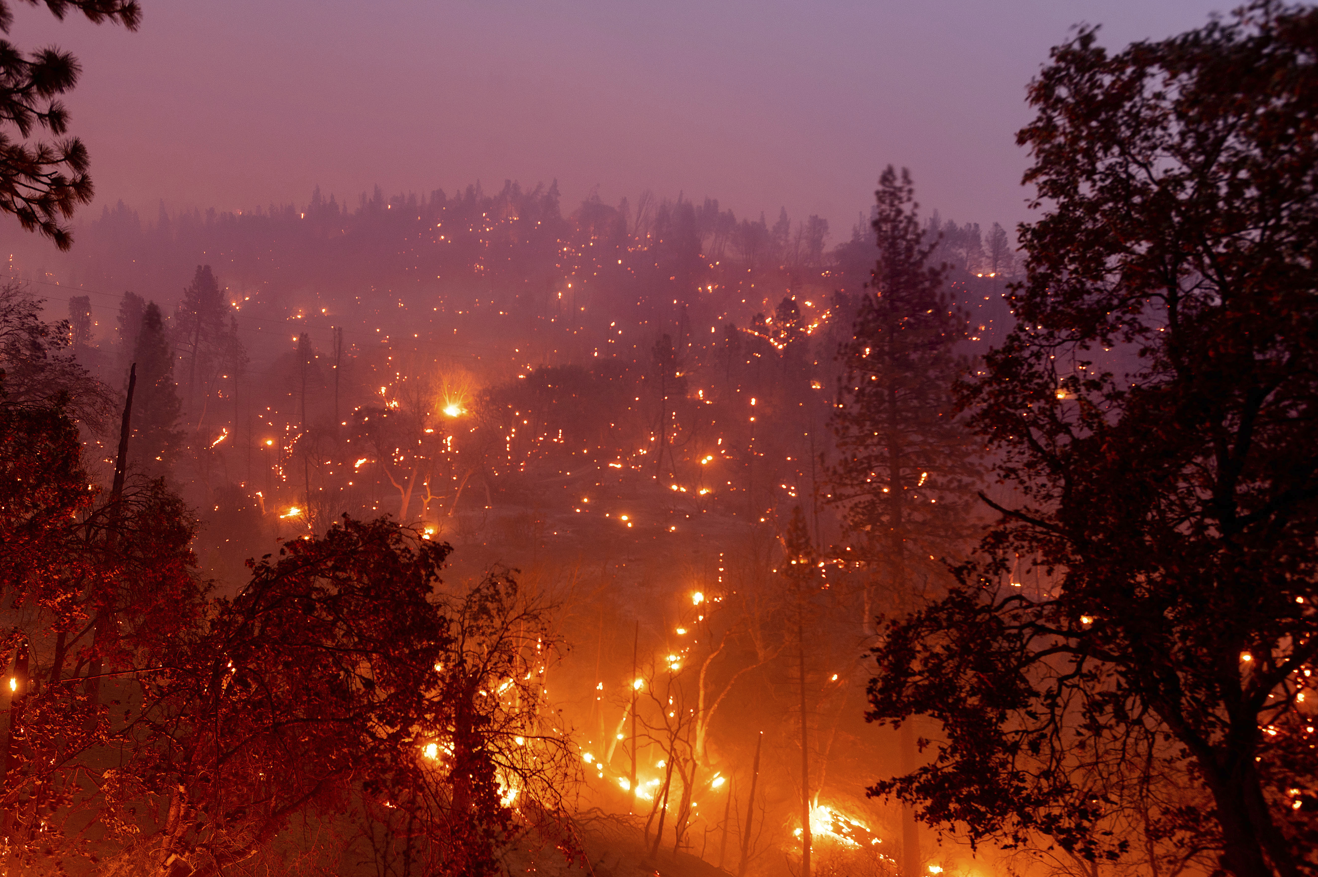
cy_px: 474
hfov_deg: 71.4
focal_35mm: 25
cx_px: 605
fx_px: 915
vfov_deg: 51.2
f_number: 4.8
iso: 400
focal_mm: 22
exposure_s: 20
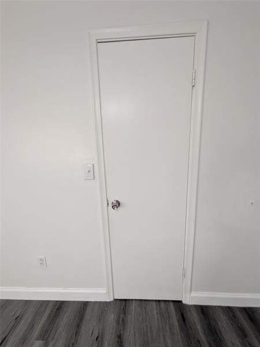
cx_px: 130
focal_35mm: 13
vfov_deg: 106.2
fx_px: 130
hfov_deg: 89.9
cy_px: 174
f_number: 2.2
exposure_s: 1/40
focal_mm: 1.54
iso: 179
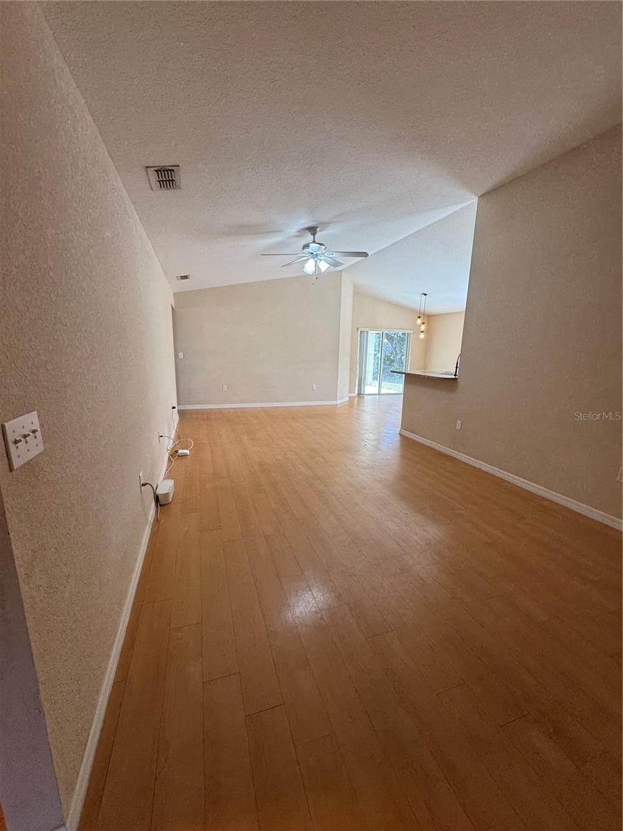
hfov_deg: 85.7
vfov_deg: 102.1
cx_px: 312
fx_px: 336
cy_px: 416
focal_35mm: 14
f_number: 2.2
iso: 125
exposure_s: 1/120
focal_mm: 2.22
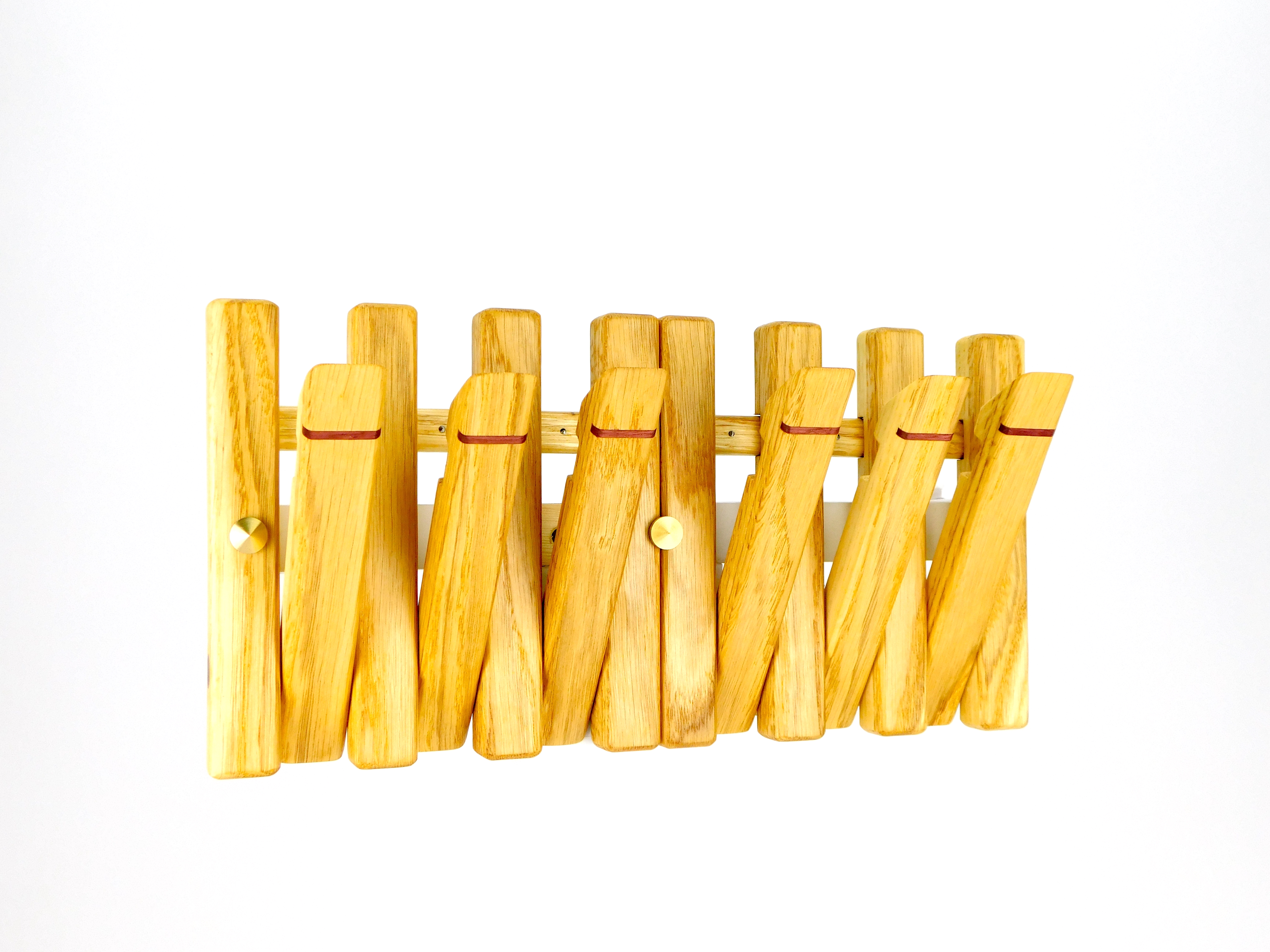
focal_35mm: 40
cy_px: 476
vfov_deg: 36.0
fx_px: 1468
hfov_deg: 46.8
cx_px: 635
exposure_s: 1/250
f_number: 3.6
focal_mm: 7.1
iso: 125
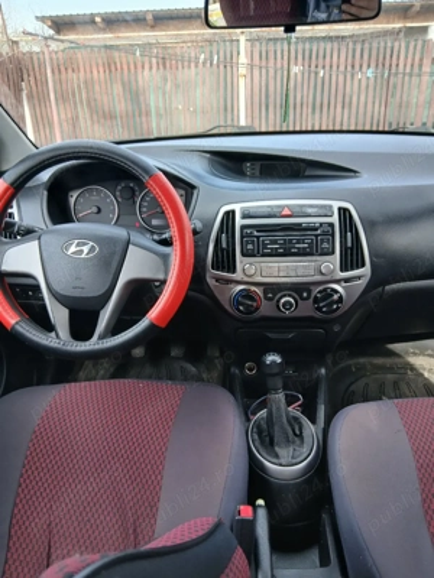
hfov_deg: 53.1
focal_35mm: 26
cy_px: 289
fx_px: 435
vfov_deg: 67.3
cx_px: 217
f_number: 1.8
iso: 25
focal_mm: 3.98
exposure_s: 1/50.3
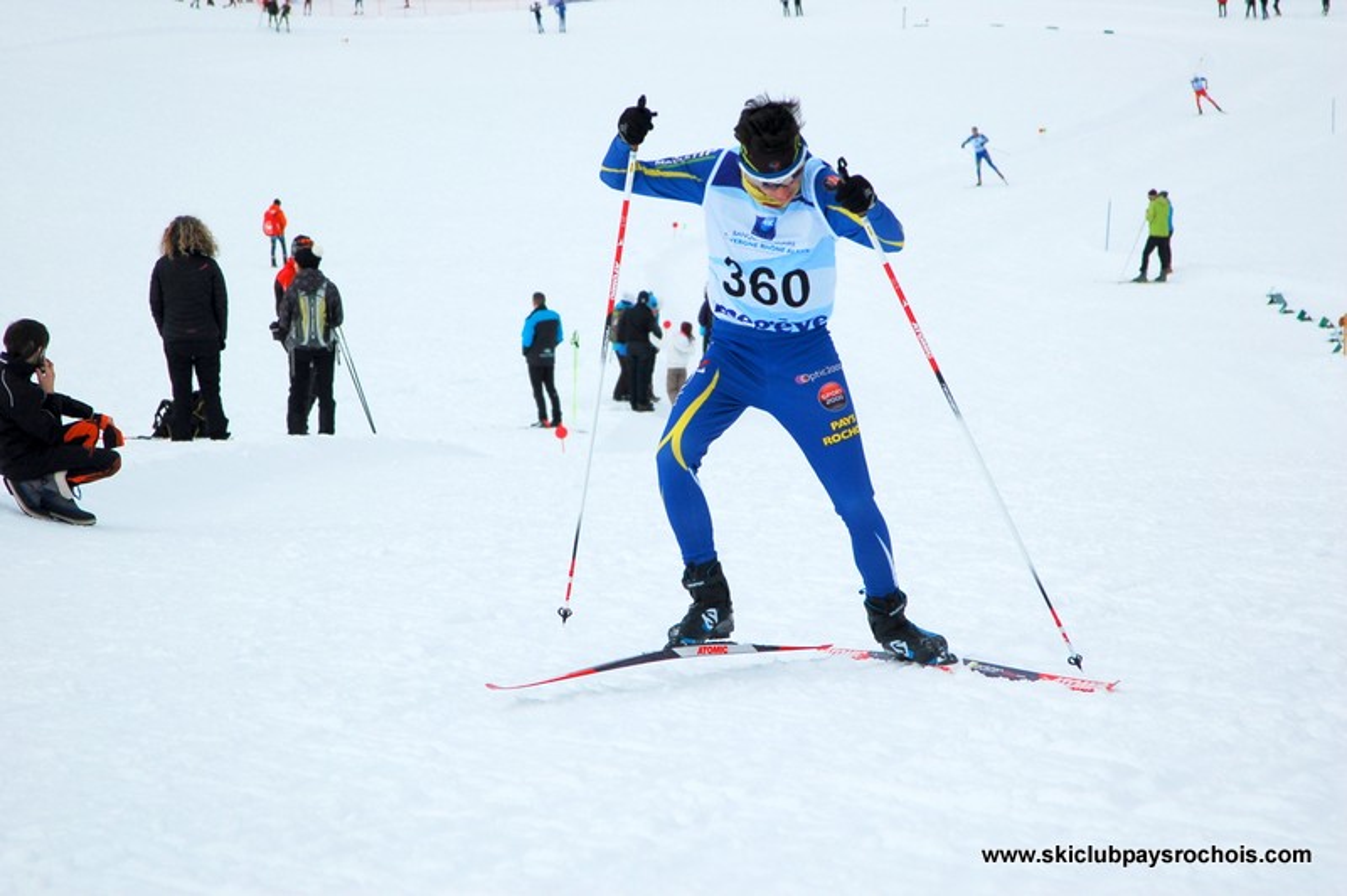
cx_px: 674
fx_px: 4767
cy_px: 448
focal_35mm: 128
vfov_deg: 10.7
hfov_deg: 16.1
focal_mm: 85
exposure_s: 1/1250
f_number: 5
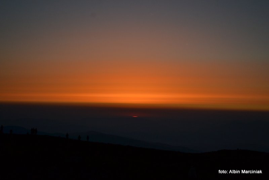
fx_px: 617
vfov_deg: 16.6
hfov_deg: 24.6
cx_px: 134
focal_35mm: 82
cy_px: 90
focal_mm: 55
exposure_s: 1/1000
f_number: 5.6
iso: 400
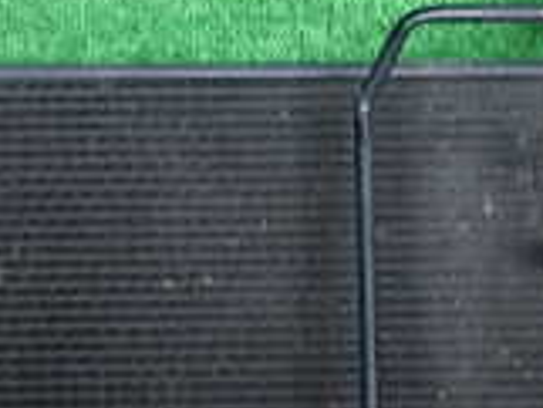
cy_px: 330
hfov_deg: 20.8
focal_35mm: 93
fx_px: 1460
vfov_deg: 15.8
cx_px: 91
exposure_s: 1/30
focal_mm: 4.5
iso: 200
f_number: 2
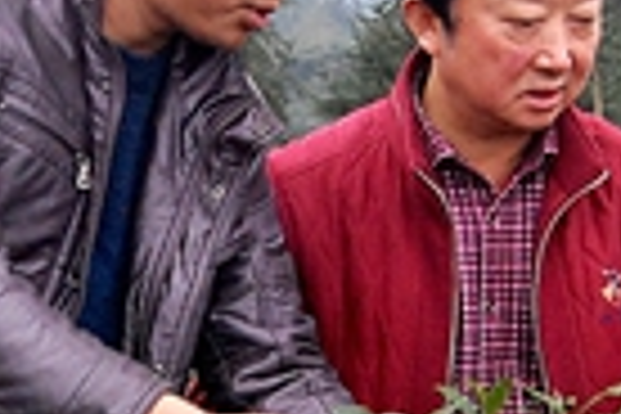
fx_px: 2156
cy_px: 328
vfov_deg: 10.9
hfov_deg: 16.3
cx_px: 162
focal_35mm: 125
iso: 1600
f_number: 7.1
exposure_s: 1/80
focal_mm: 18
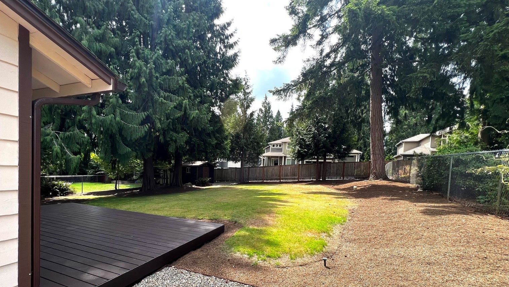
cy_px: 183
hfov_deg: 103.0
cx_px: 248
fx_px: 202
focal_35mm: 15
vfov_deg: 69.2
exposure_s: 1/451
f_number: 1.8
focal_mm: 1.57
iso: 32
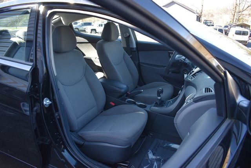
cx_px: 126
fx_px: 188
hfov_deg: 67.4
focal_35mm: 27
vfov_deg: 48.0
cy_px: 84
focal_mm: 18
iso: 400
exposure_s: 1/250
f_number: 3.5
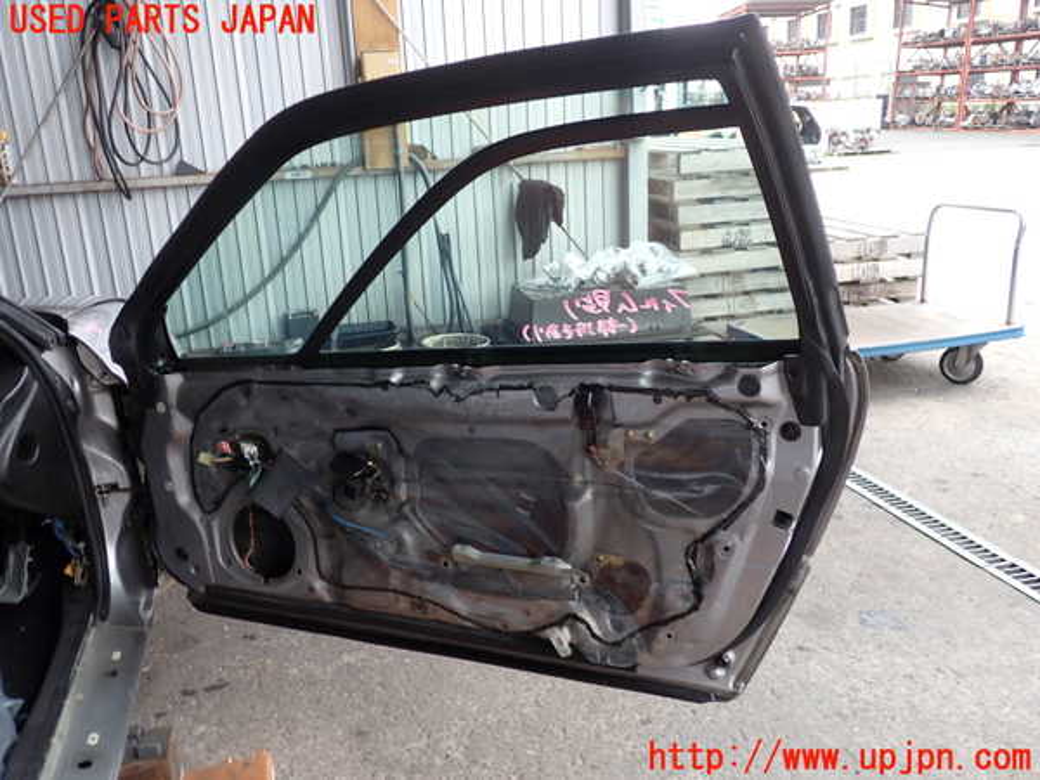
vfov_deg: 46.8
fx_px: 901
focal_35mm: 30
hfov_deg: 60.0
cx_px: 520
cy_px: 390
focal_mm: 5.4
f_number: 2.3
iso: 100
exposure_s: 1/60
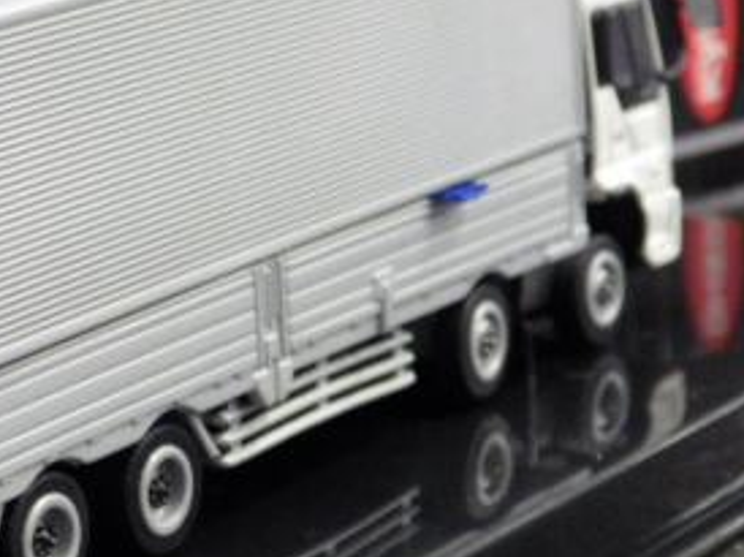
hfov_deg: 11.8
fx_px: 3565
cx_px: -33
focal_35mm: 166
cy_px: 158
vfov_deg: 8.9
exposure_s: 1/25
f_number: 4.2
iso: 1000
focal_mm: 12.8
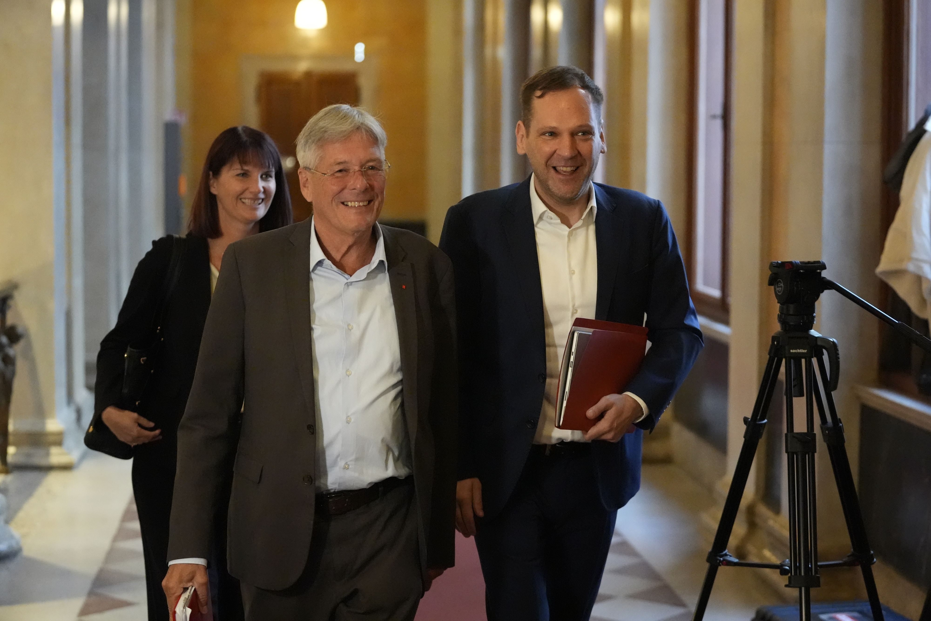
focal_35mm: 70
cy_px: 310
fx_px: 1810
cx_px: 466
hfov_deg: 28.8
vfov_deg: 19.5
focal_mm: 70
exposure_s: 1/400
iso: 12800
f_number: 2.8
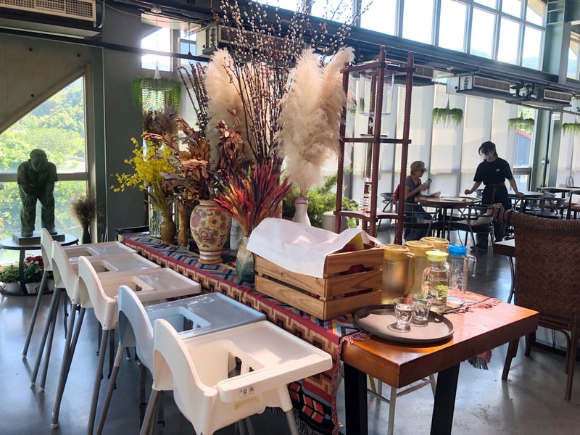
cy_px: 218
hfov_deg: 63.4
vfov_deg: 49.7
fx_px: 469
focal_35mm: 28
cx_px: 290
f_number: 1.8
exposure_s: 1/120
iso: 50
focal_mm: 3.99
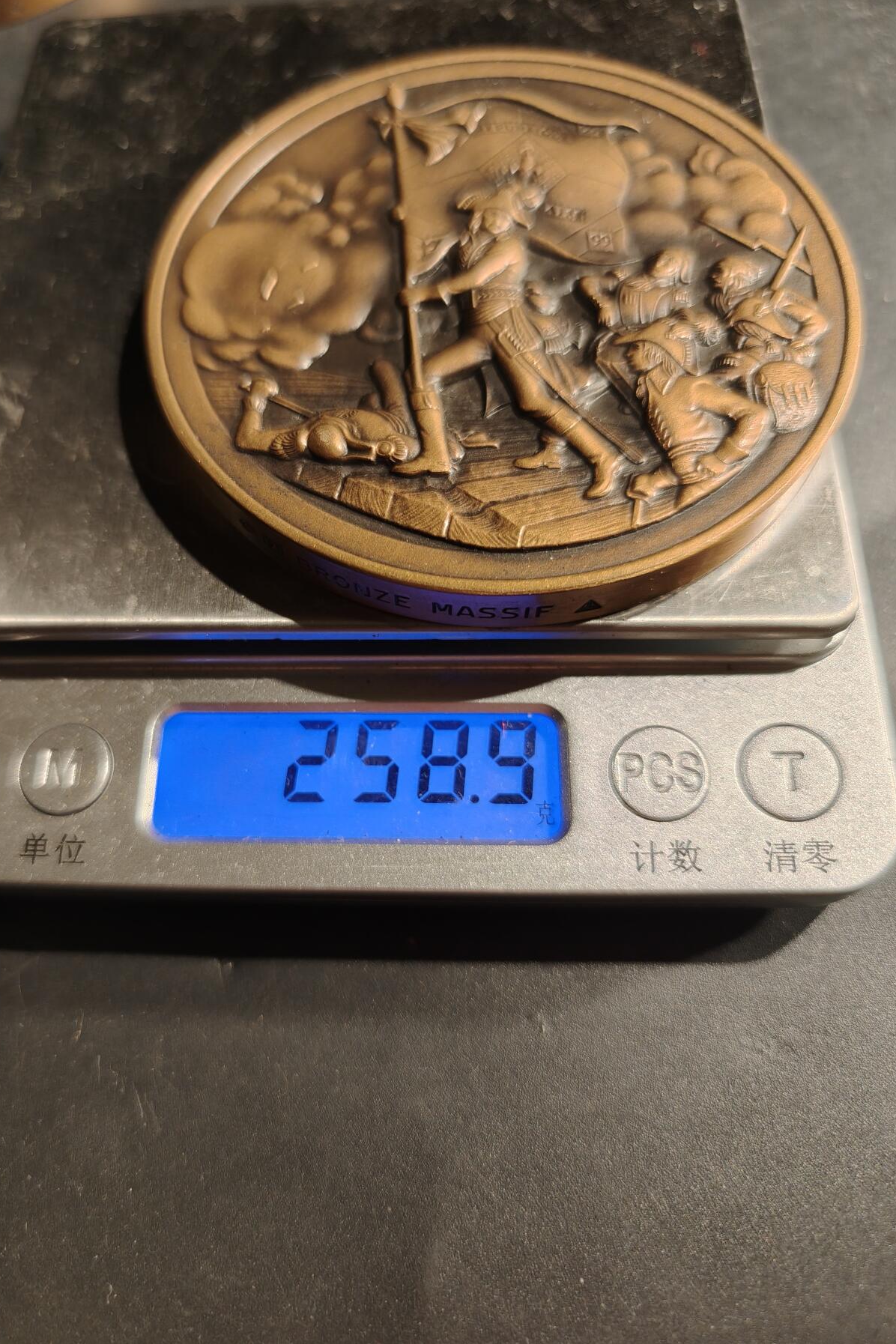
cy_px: 671
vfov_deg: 73.7
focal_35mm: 24
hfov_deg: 53.0
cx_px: 399
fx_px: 896
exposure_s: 1/200
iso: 250
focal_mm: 6.06
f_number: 1.6
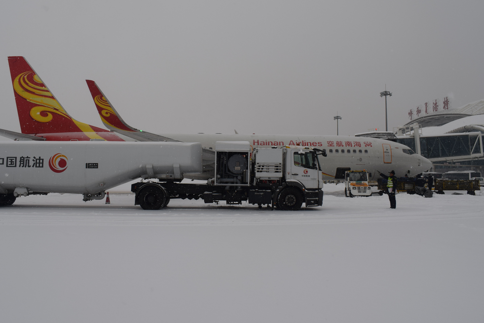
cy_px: 134
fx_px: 444
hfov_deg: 57.2
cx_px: 224
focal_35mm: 33
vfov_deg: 39.8
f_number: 9
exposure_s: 1/320
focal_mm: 18
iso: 200
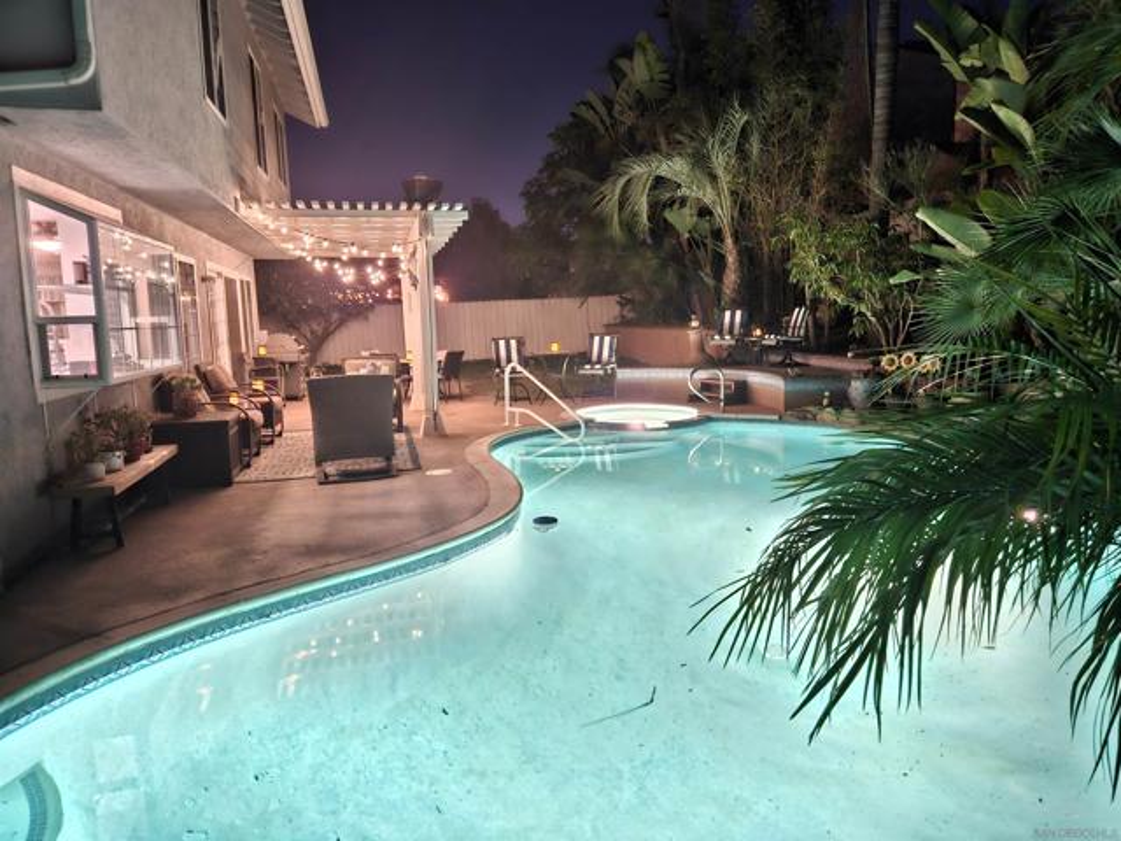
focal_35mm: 23
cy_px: 420
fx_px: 745
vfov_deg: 58.9
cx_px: 560
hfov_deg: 73.9
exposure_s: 1/15
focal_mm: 5.4
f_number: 1.8
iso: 1600
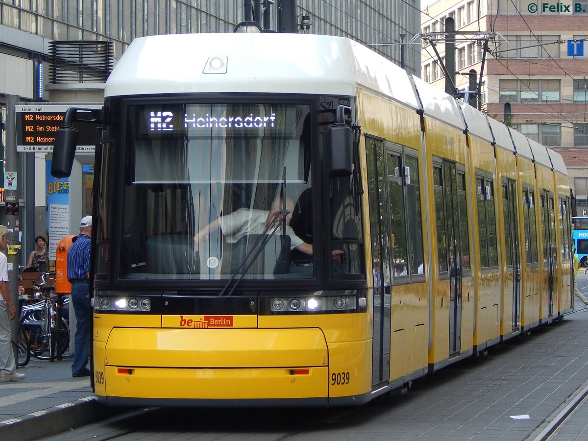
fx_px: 2395
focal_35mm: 141
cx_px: 294
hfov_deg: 14.0
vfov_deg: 10.5
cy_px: 220
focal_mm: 25.3
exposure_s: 1/200
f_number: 4.9
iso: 125
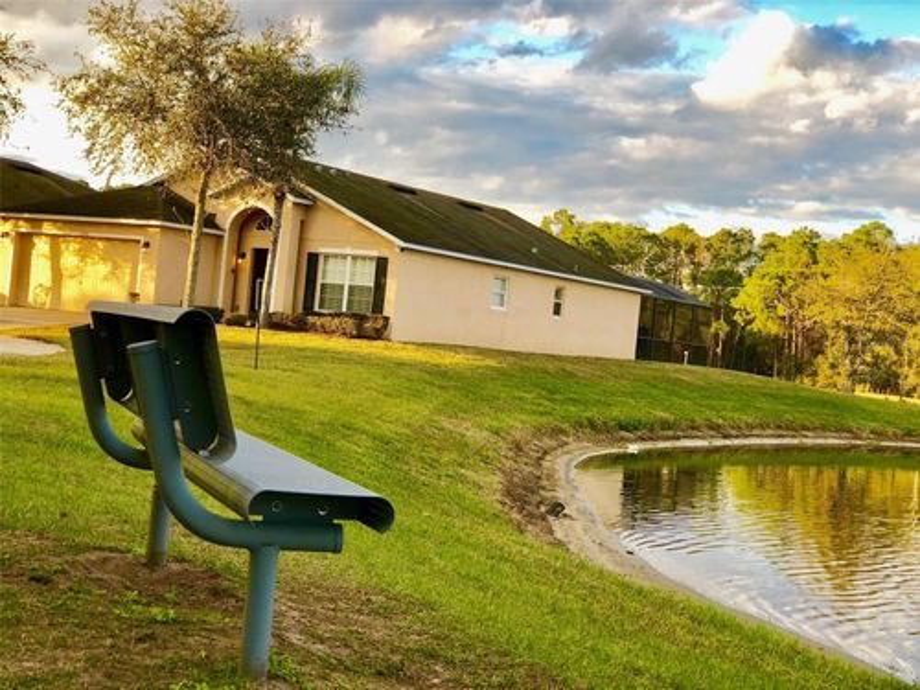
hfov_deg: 33.8
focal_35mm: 57
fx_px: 1515
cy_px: 345
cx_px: 460
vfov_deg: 25.7
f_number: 2.8
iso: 32
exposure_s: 1/120
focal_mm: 6.6
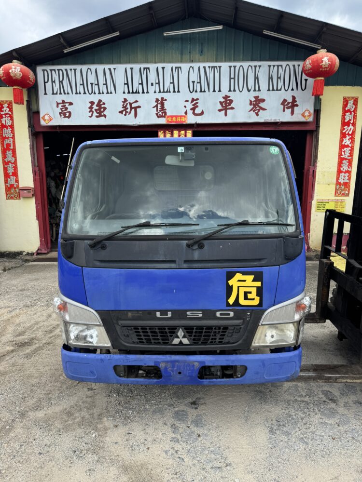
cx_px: 181
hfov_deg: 56.8
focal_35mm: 24
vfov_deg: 71.6
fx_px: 335
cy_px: 241
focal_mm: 6.76
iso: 80
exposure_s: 1/1395
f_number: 1.78
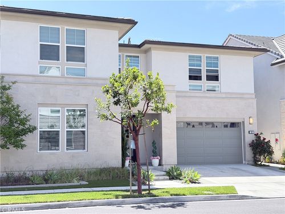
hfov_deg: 39.7
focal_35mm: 48
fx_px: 395
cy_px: 107
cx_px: 142
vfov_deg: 30.3
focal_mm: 6.76
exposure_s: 1/1980
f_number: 1.78
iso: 100
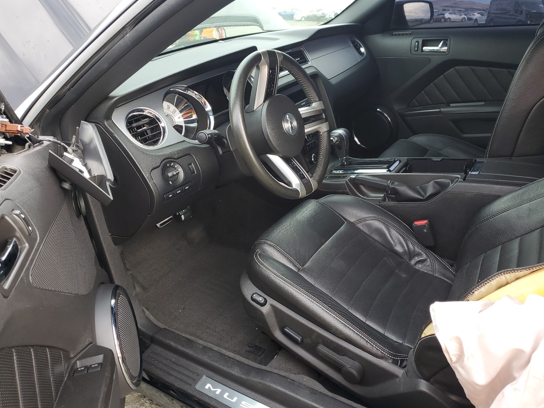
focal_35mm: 27
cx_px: 281
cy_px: 209
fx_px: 424
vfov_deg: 51.4
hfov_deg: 65.3
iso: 50
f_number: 1.5
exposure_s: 1/100
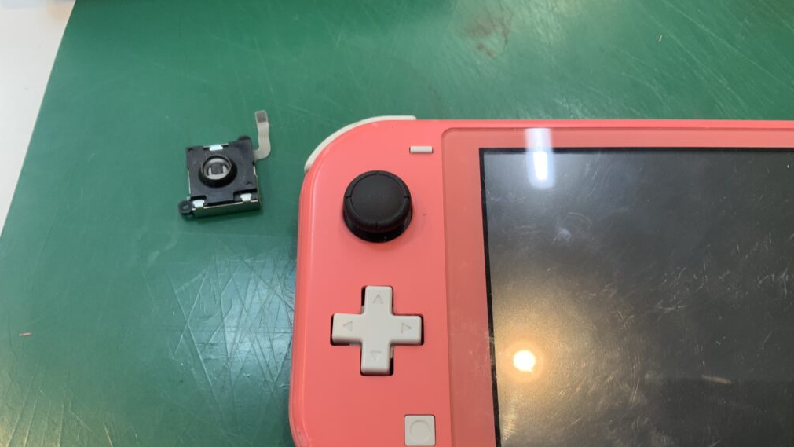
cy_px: 279
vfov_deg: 36.5
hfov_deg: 61.0
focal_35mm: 32
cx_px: 397
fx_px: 674
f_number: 1.8
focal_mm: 3
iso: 40
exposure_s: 1/50
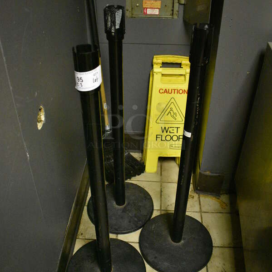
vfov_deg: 47.2
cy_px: 126
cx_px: 135
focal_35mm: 35
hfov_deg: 47.2
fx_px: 311
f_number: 3.5
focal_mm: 18
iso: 5600
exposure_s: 1/125
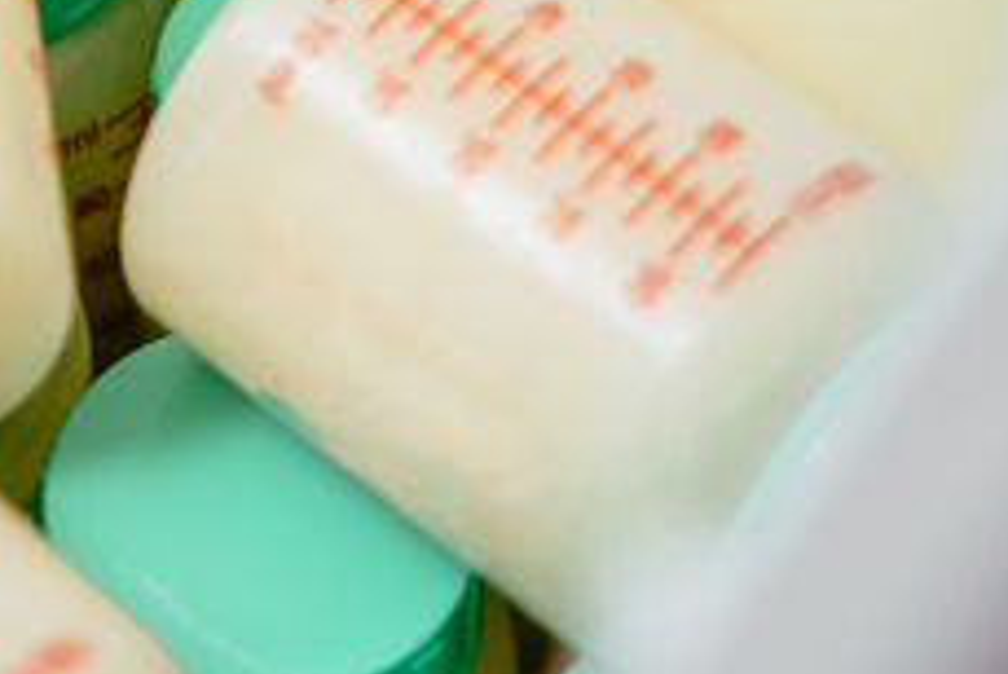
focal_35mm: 181
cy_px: -711
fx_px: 5064
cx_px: -339
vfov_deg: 7.3
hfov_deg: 11.1
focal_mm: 41.4
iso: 640
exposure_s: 1/400
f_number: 2.8
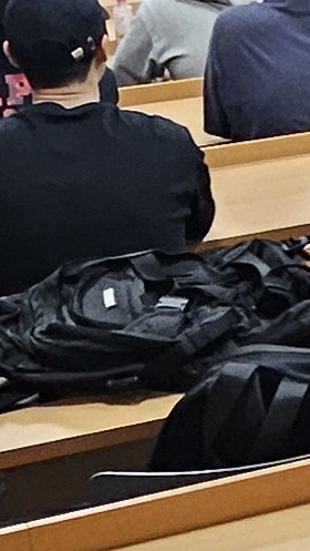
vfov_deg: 18.7
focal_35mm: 114
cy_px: 190
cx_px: 703
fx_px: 1664
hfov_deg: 9.6
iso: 160
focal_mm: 1.7
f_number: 2.2
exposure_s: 1/60
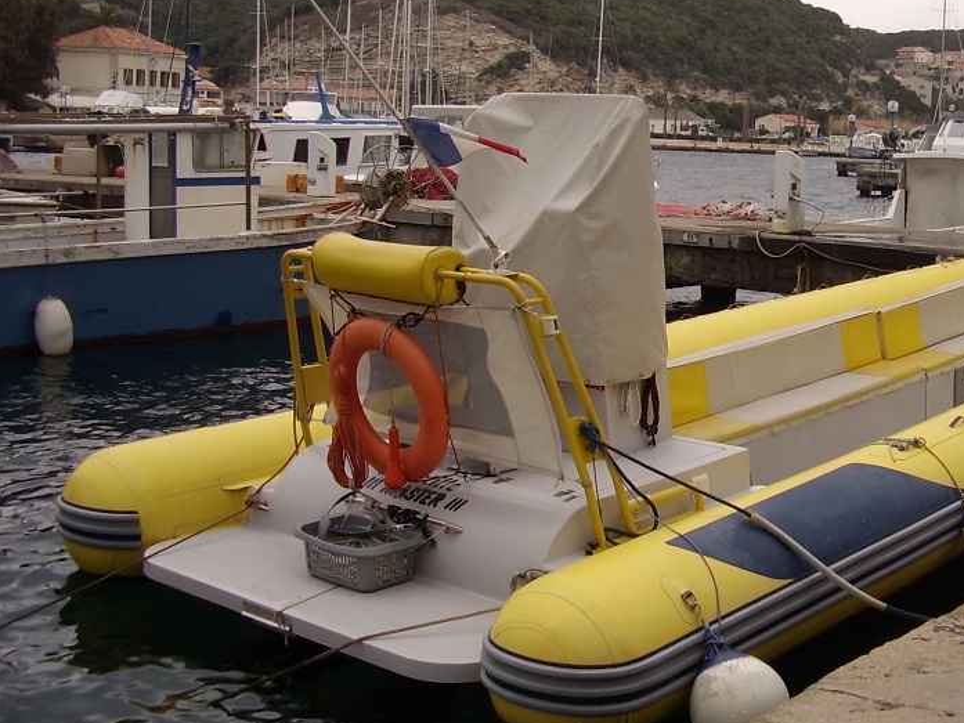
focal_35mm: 43
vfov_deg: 33.5
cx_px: 688
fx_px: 1198
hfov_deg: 42.9
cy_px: 299
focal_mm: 5.8
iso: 71
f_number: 2.9
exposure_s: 1/125
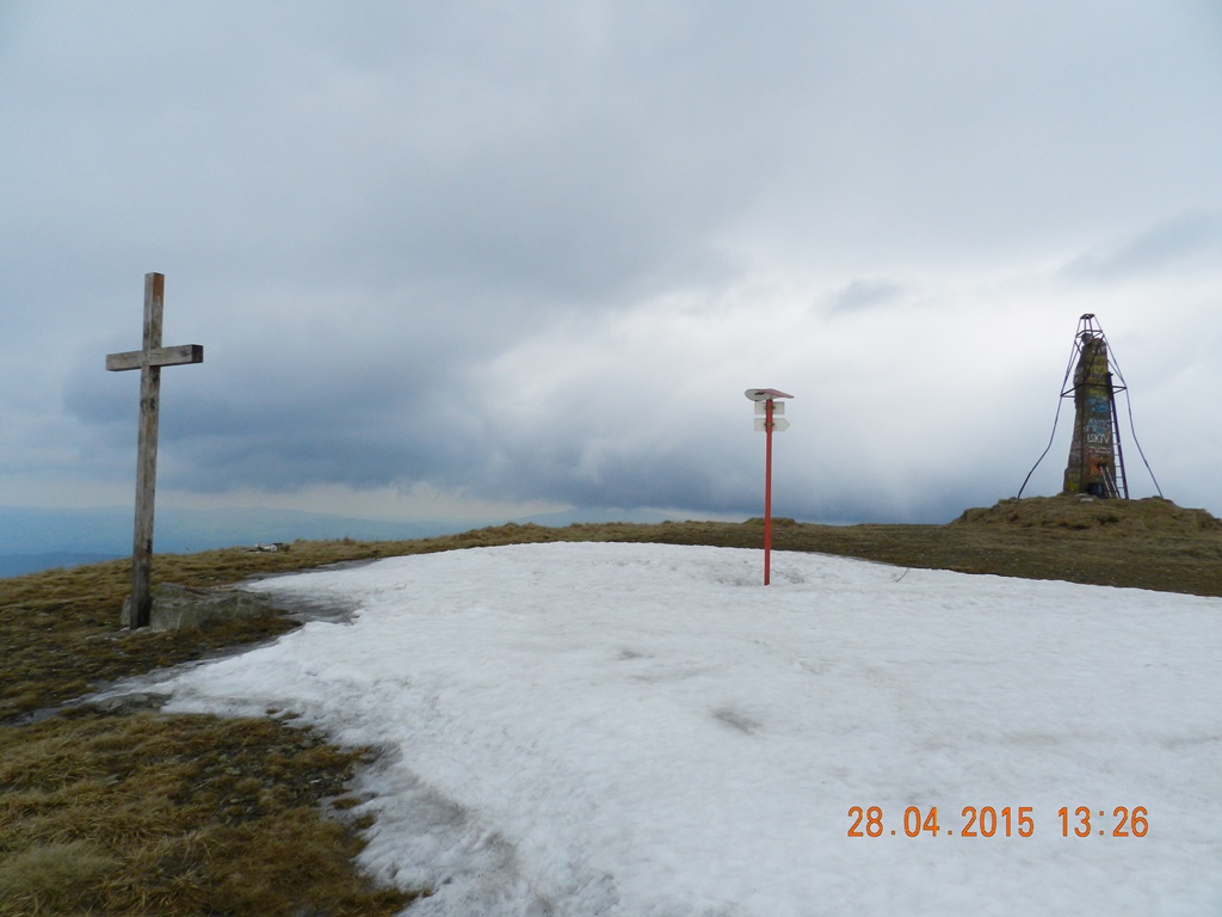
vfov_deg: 58.9
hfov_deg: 73.9
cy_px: 458
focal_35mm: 23
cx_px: 611
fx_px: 812
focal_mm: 4
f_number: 4
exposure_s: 1/1000
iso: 160
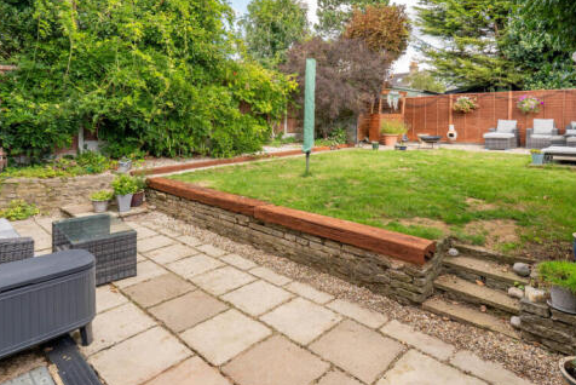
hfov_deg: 76.8
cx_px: 301
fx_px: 363
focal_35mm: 23
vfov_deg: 54.8
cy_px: 131
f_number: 7.1
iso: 400
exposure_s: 1/60
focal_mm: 16.5
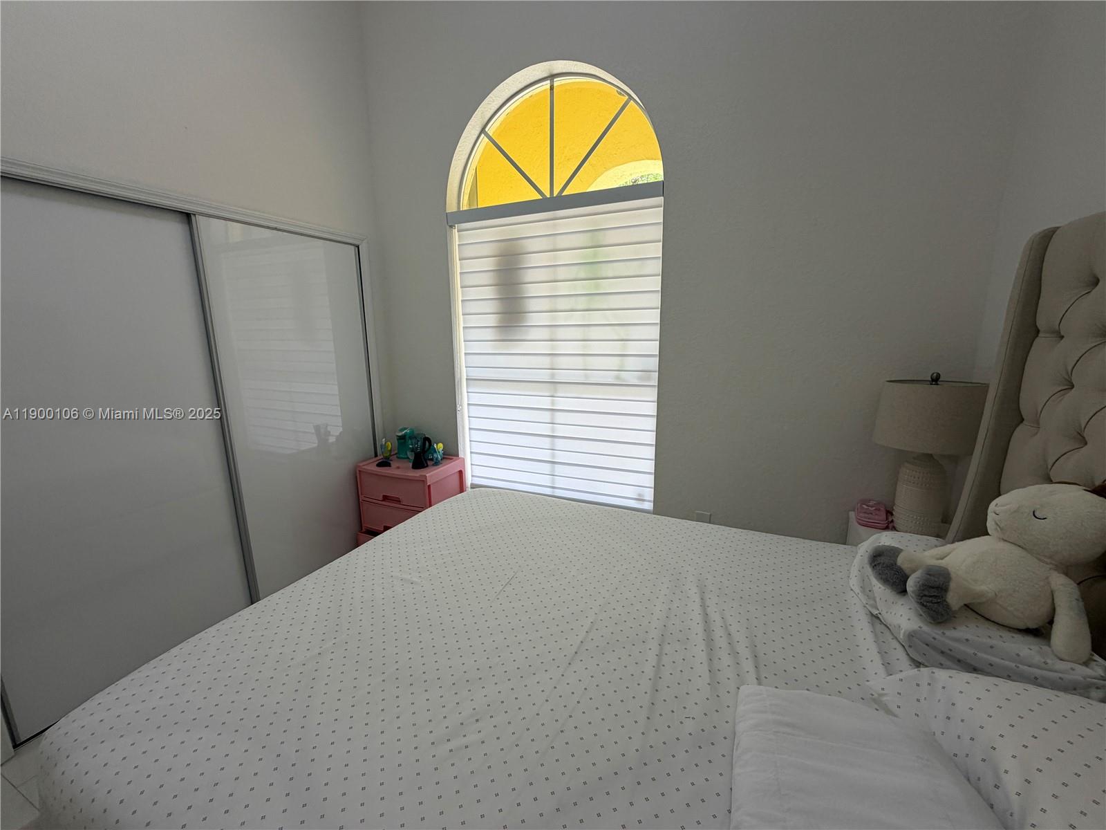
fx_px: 447
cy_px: 415
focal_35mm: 14
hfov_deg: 102.1
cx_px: 553
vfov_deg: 85.7
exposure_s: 1/121
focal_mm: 2.22
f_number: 2.2
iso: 125
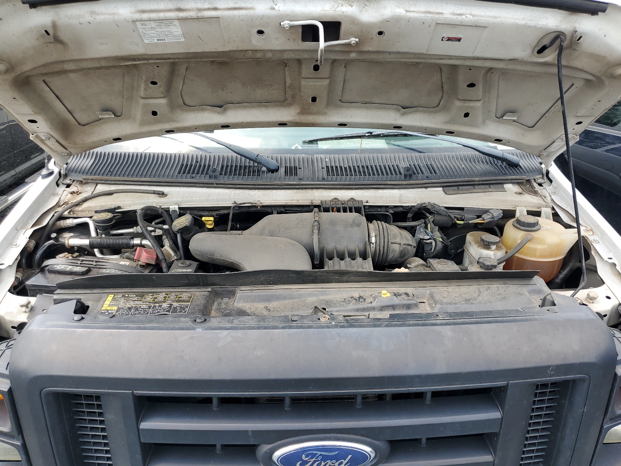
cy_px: 233
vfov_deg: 53.1
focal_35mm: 26
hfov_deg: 67.3
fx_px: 466
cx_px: 310
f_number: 1.5
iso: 50
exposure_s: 1/417
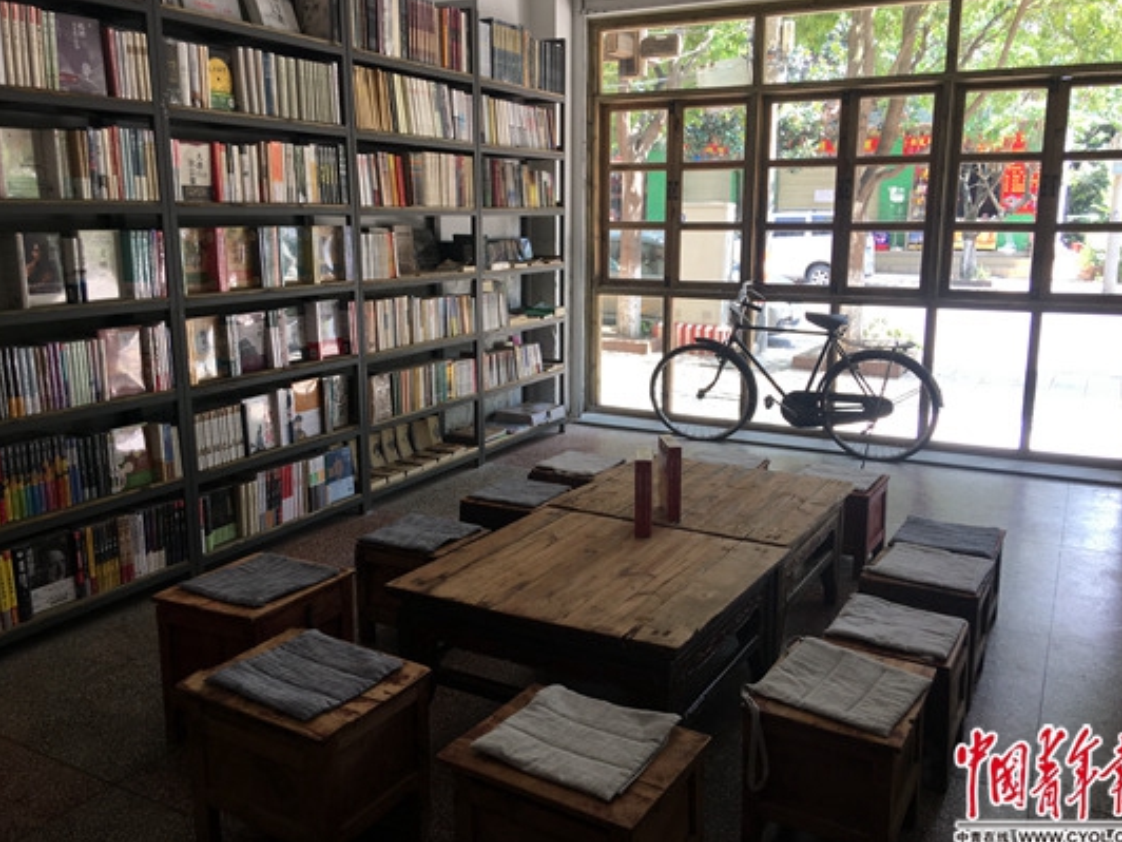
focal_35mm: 30
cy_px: 423
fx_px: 972
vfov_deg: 46.8
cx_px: 576
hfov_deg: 60.0
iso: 25
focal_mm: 4.15
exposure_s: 1/50
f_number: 2.2
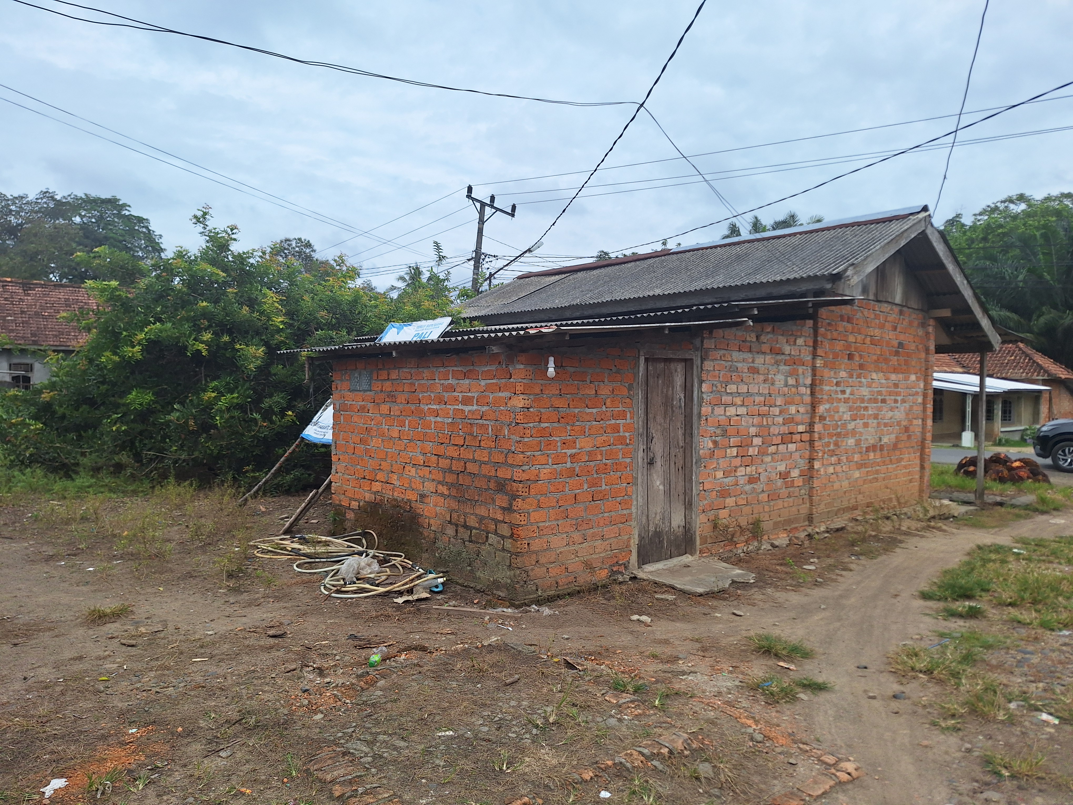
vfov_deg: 58.9
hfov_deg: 73.9
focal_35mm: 23
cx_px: 536
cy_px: 402
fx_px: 713
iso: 40
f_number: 1.8
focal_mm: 5.54
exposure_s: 1/3300
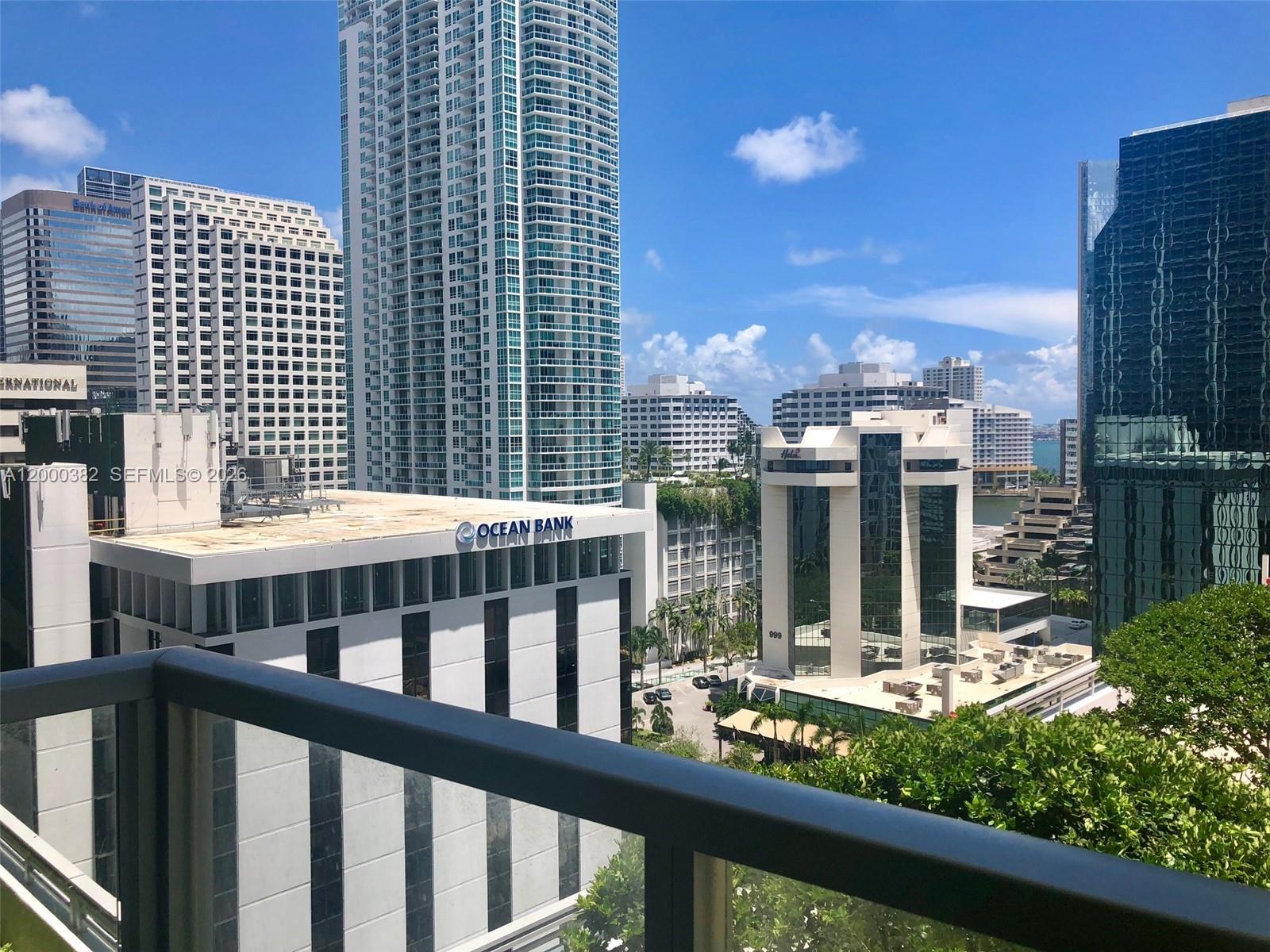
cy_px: 476
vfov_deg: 49.7
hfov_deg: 63.4
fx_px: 1027
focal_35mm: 28
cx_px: 635
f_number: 1.8
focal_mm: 3.99
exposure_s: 1/2433
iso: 20
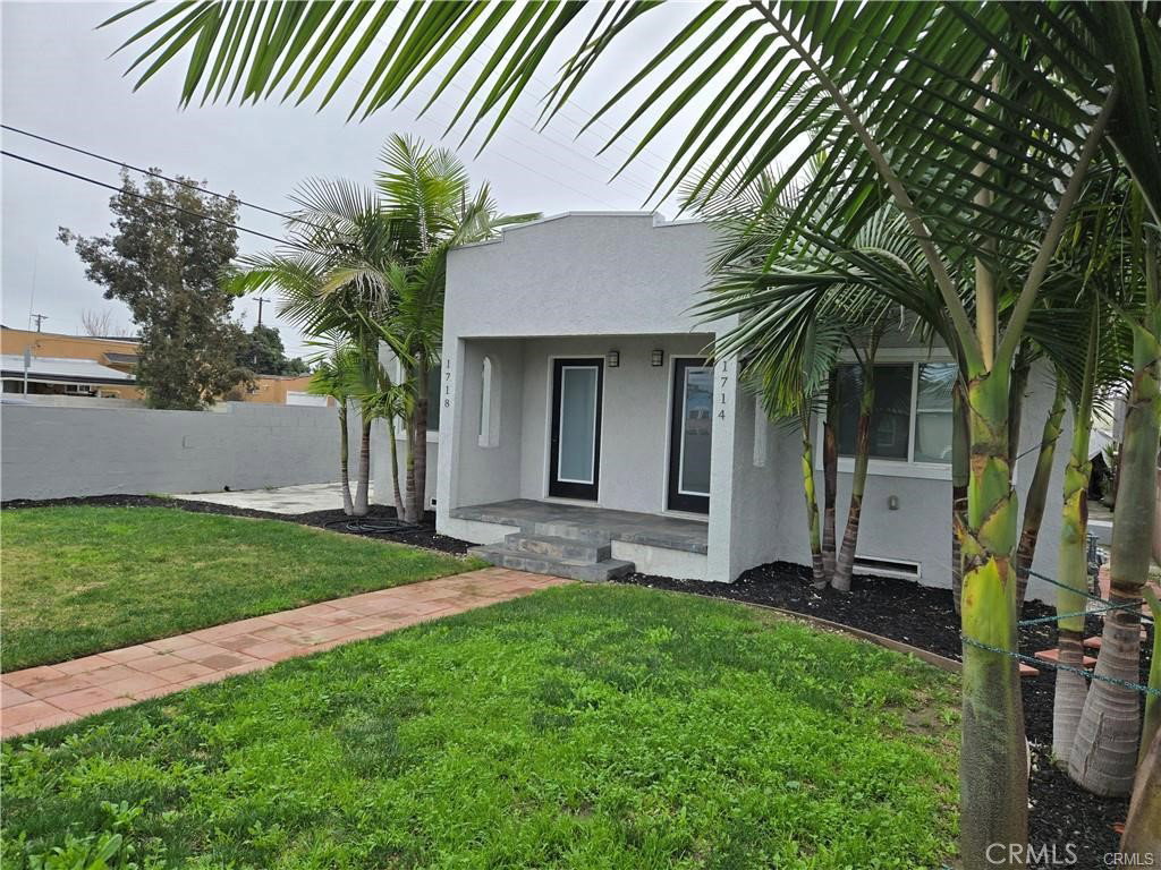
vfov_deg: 58.9
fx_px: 771
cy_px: 435
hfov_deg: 73.9
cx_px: 580
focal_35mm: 23
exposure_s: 1/2905
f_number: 1.8
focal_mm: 5.4
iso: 80
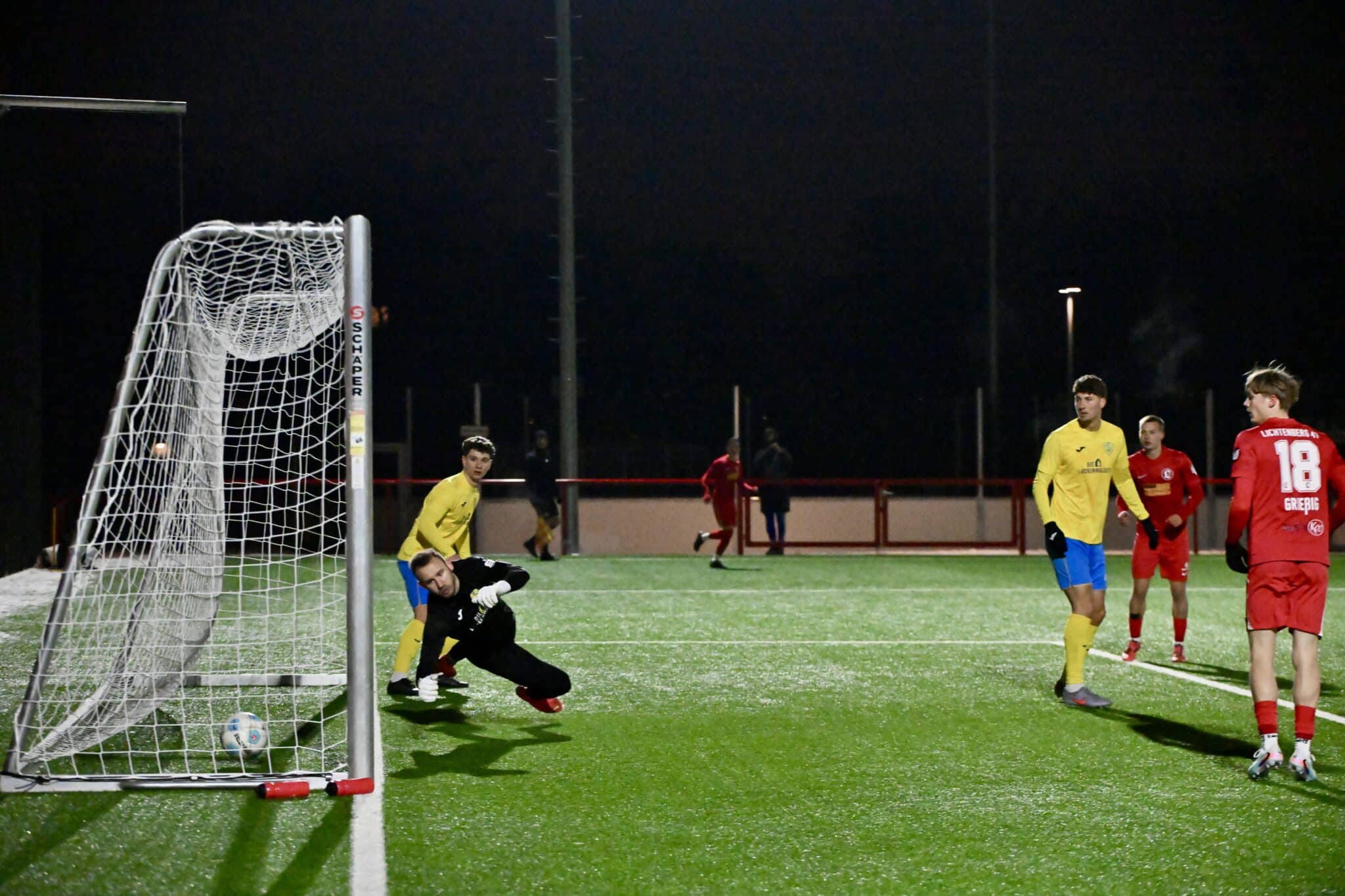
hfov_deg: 20.0
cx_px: 672
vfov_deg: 13.4
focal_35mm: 102
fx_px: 3810
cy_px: 448
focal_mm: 102
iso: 10000
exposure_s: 1/1250
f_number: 3.5
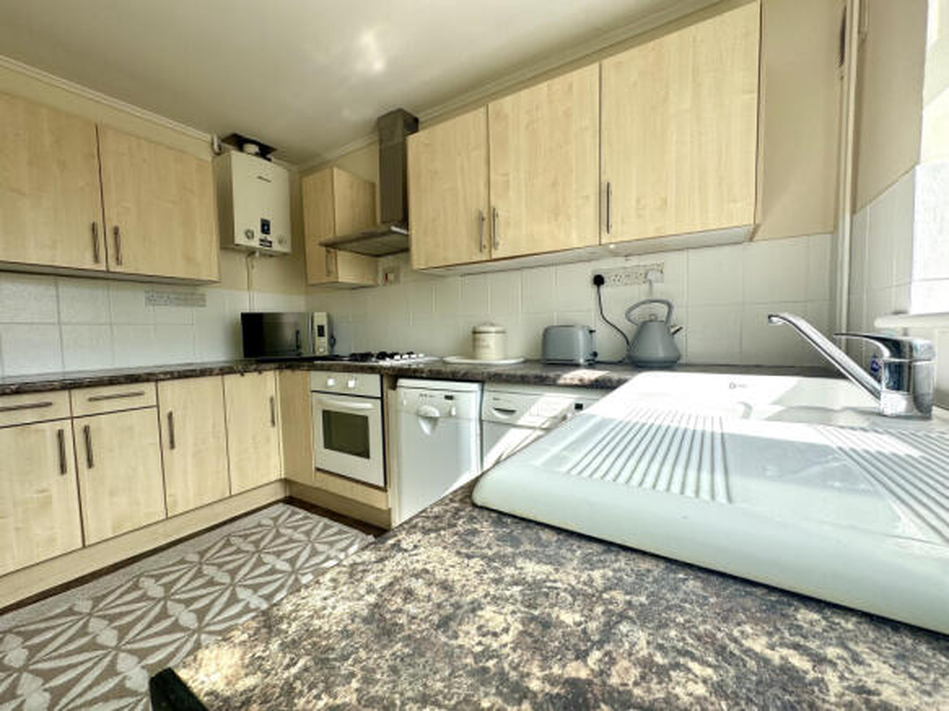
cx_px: 474
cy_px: 356
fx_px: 384
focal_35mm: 14
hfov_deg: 102.1
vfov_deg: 85.7
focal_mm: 2.22
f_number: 2.2
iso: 40
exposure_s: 1/354
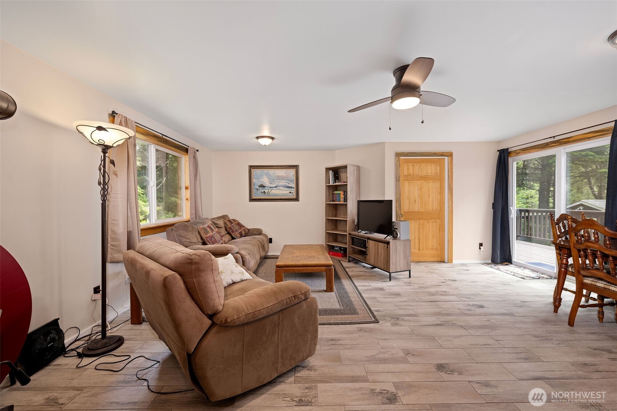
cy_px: 206
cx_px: 308
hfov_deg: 104.3
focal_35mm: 14
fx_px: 240
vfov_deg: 81.2
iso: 400
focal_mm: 14
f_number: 5
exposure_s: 1/13
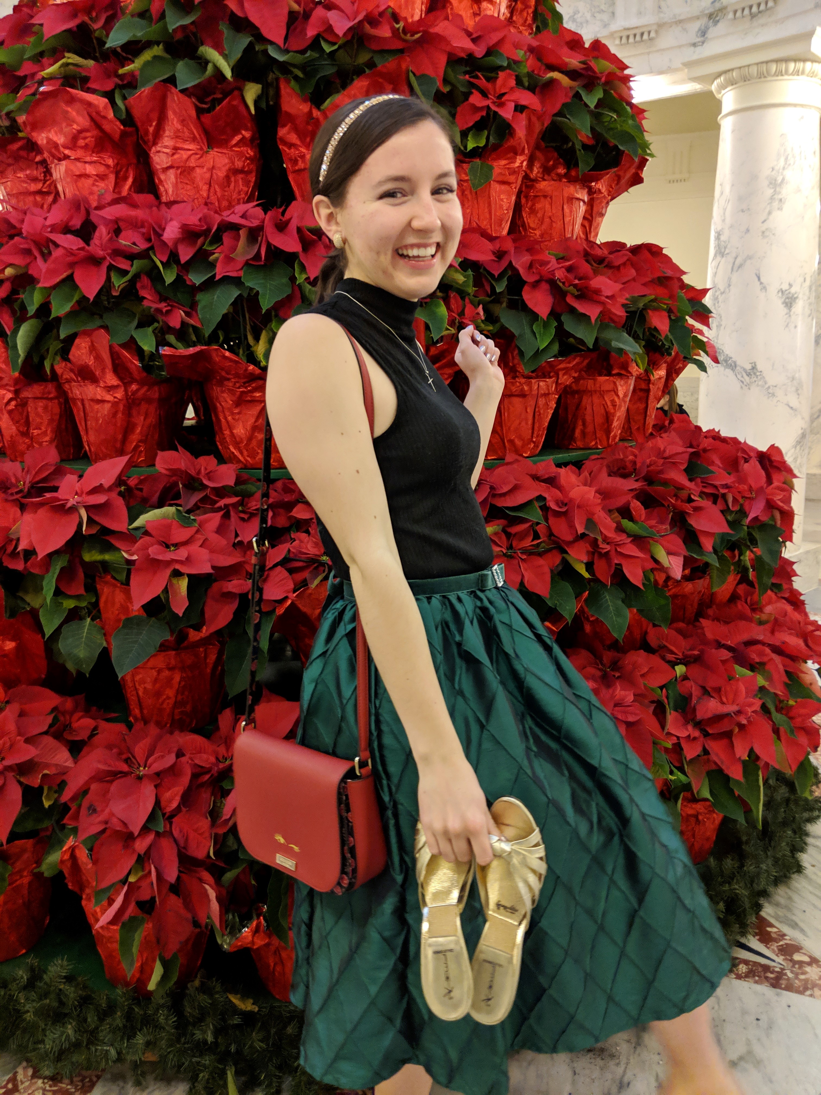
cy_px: 548
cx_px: 410
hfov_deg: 51.4
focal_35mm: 27
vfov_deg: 65.3
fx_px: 854
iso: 400
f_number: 1.8
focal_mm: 4.44
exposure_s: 1/60
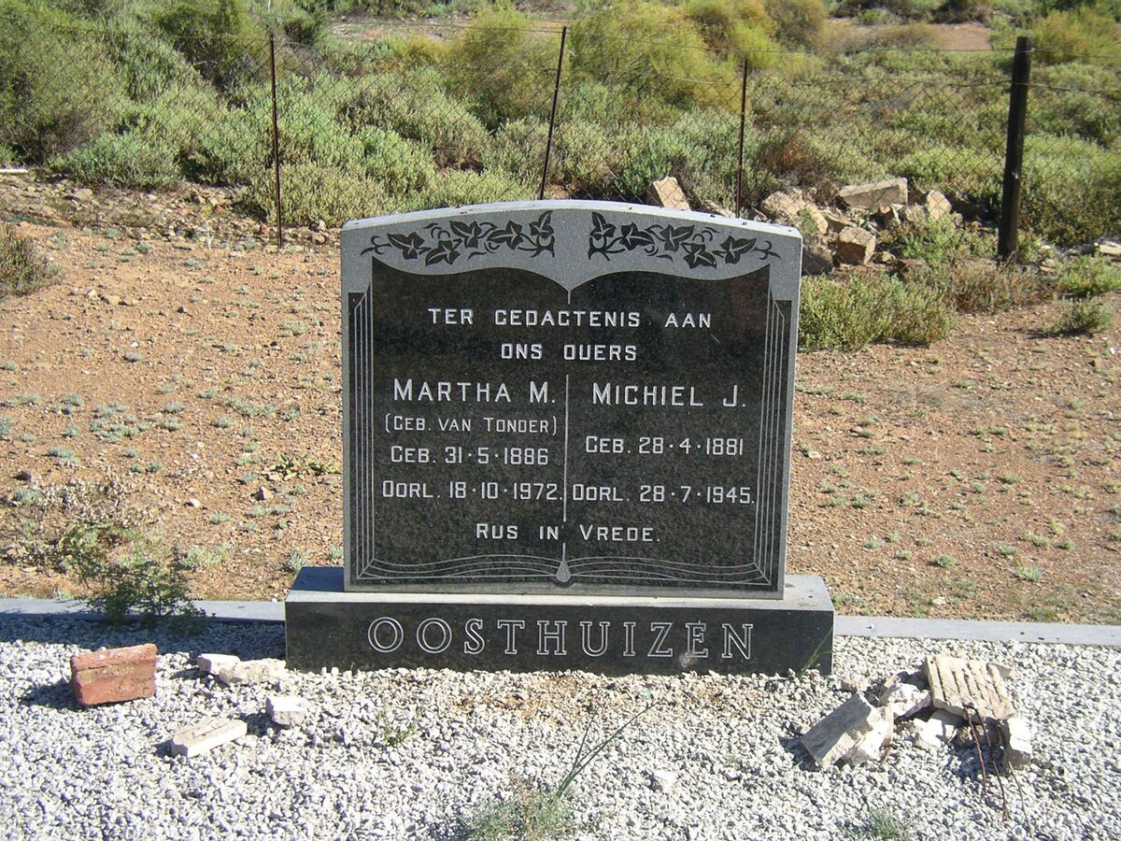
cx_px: 560
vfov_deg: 25.7
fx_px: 1846
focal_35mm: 57
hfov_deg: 33.8
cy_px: 420
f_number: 3.3
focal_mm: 8.9
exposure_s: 1/400
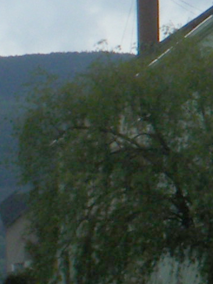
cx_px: 593
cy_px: -166
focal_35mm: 250
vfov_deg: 7.7
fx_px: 2051
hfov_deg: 5.6
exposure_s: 1/200
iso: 64
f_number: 6.2
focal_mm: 7.5
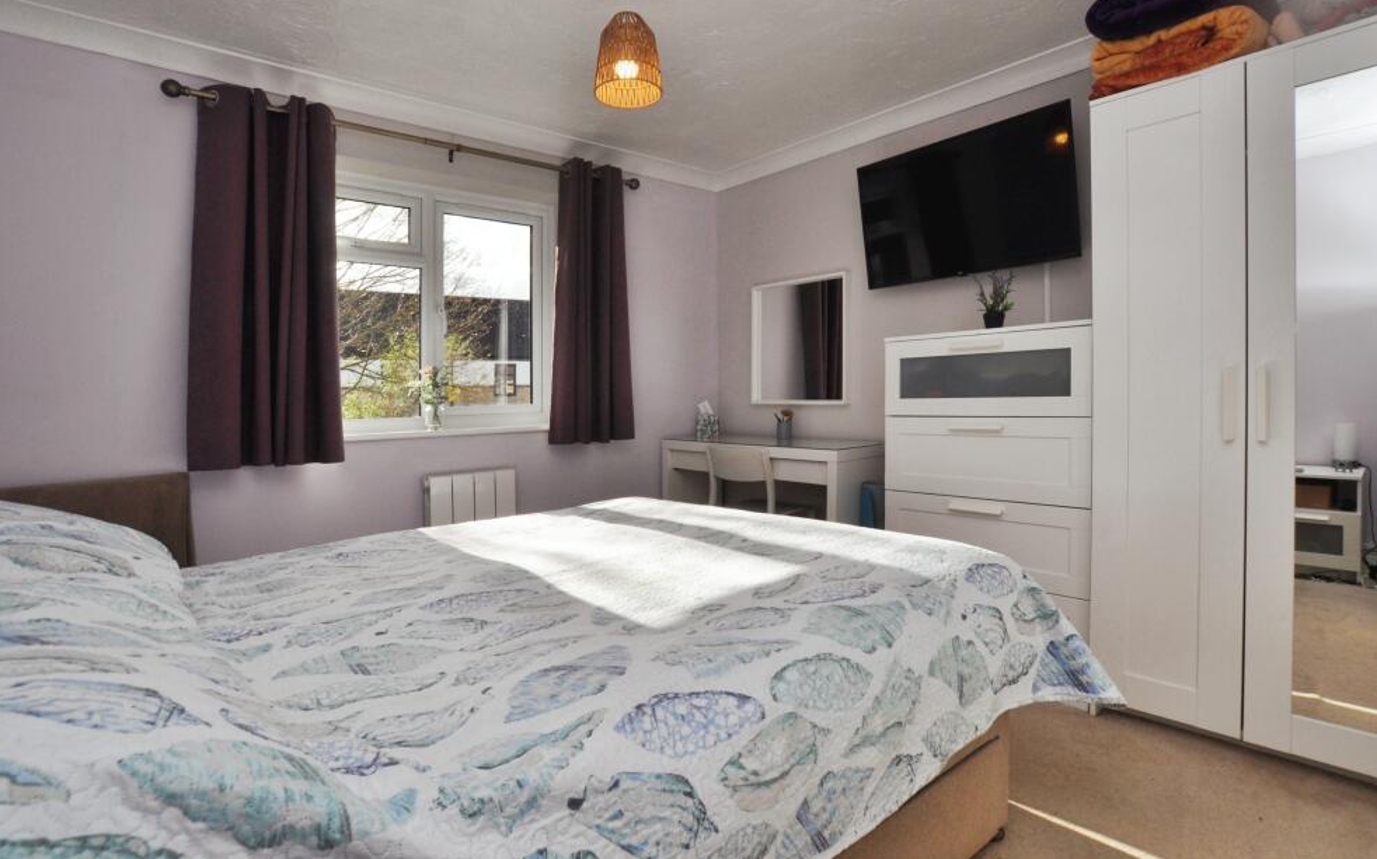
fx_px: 658
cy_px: 389
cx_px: 717
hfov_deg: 92.6
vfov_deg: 66.2
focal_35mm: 18
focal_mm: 11
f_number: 9
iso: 200
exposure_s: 1/200
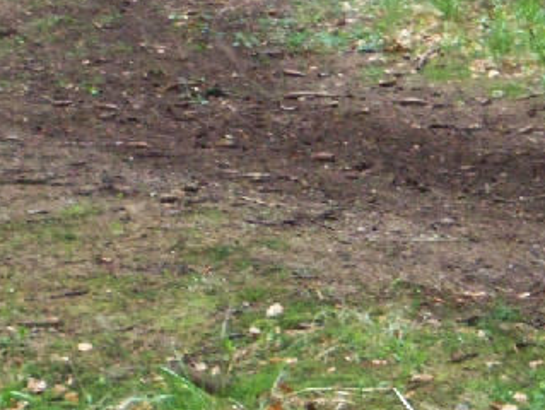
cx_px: 338
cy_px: -15
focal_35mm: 293
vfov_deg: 5.1
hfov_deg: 6.8
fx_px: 4618
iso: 400
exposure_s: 1/200
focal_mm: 19.2
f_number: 4.4
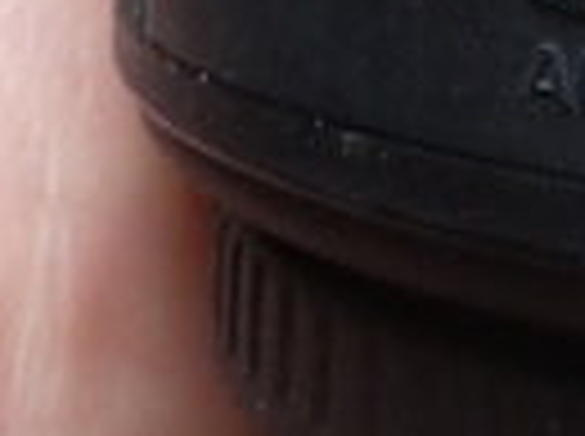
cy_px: -494
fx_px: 3256
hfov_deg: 10.0
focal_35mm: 193
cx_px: 837
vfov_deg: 7.3
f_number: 3.3
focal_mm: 4.1
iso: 80
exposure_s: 1/40
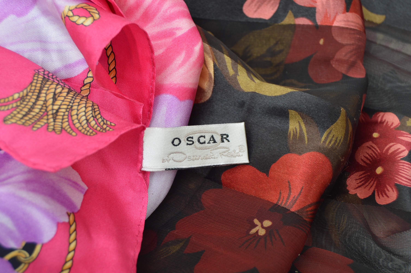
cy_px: 136
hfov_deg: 29.9
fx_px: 770
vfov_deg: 20.1
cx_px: 206
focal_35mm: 68
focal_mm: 45
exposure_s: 1/160
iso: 200
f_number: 5.3
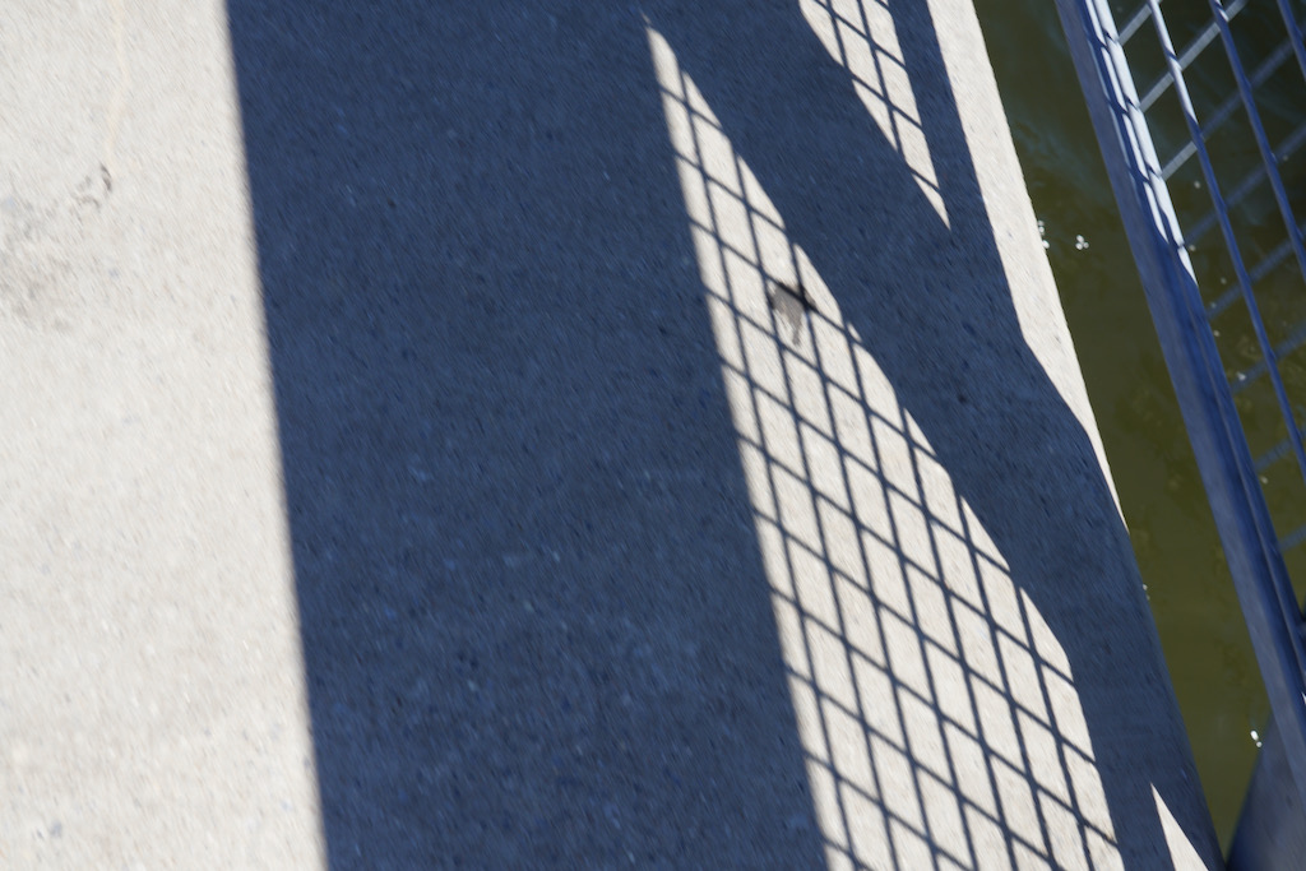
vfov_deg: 26.0
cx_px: 653
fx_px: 1887
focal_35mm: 52
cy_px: 436
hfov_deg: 38.2
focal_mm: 52
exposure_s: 1/250
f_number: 10
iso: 200
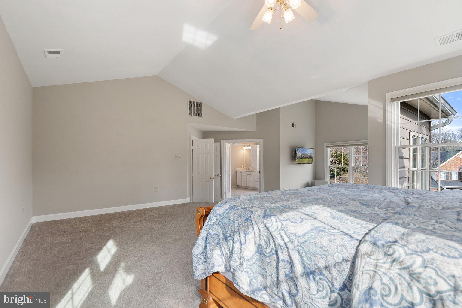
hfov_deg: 96.7
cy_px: 154
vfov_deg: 73.7
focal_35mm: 16
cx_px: 231
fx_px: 205
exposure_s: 1/20
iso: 500
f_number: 8
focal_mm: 16
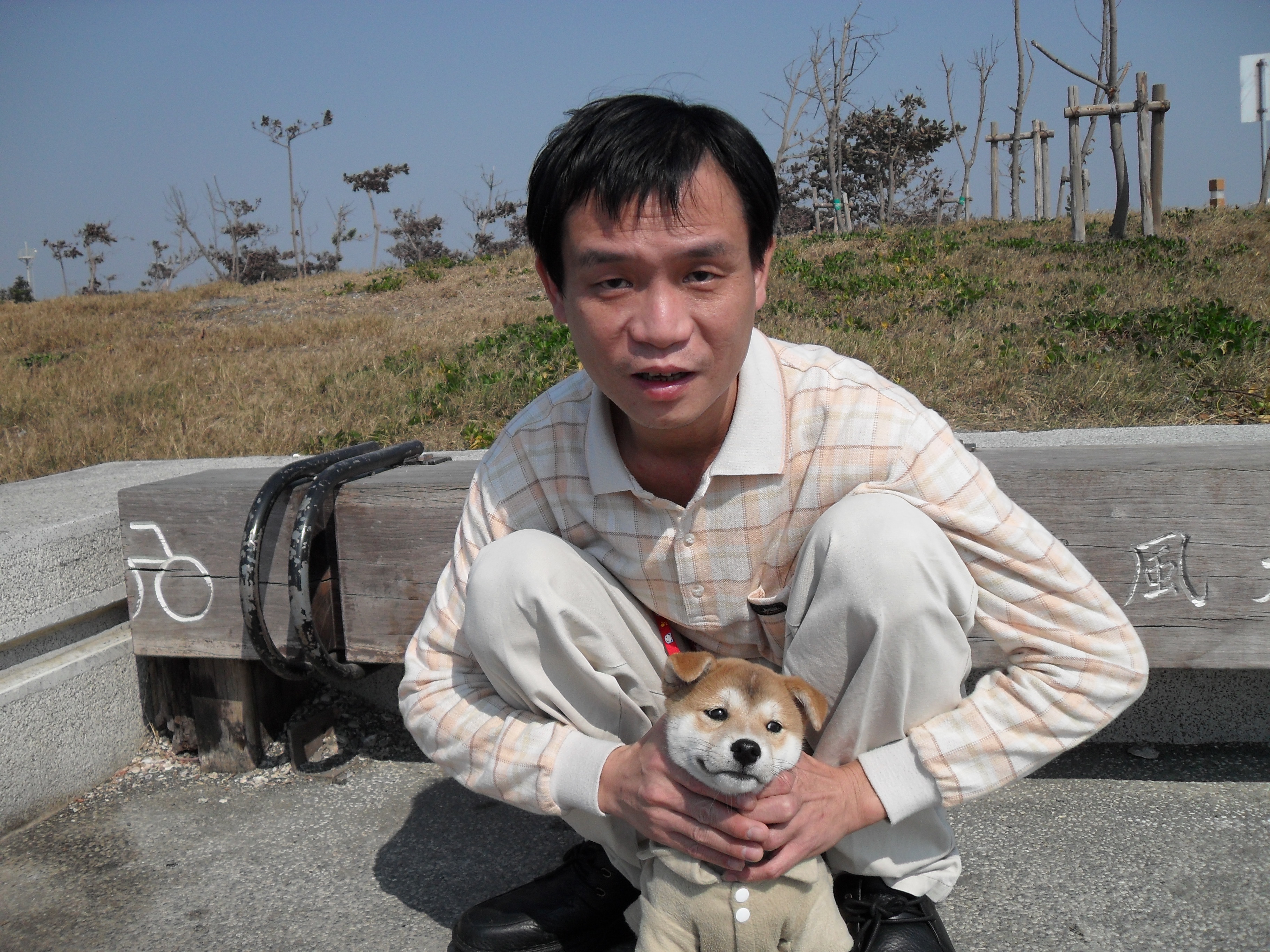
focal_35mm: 35
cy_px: 476
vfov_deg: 40.7
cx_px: 635
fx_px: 1284
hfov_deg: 52.6
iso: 100
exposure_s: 1/250
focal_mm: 6.2
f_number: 8.9
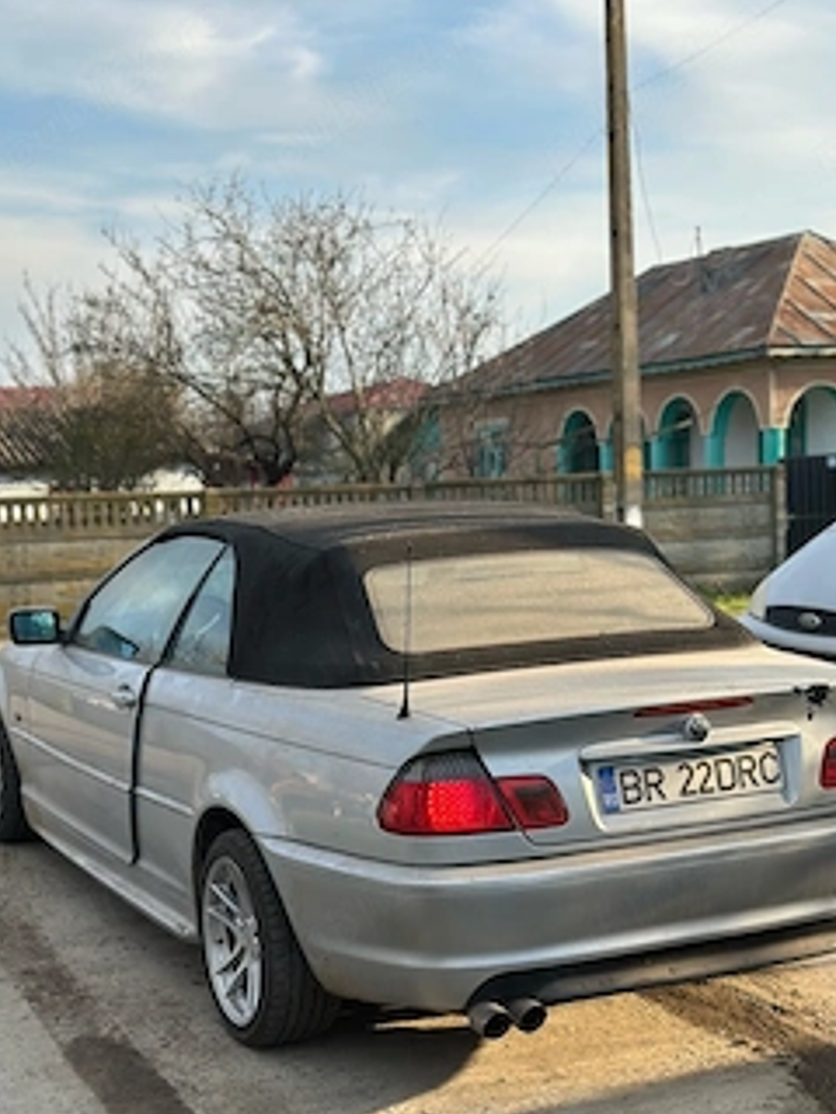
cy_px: 672
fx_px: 1932
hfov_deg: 24.4
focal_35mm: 60
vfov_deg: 32.1
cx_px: 453
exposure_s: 1/2028
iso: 80
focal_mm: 6.86
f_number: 1.78
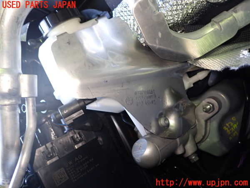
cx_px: 125
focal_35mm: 28
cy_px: 94
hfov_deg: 63.4
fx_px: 202
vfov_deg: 49.7
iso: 200
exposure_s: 1/30
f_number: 2.2
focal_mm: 5.05
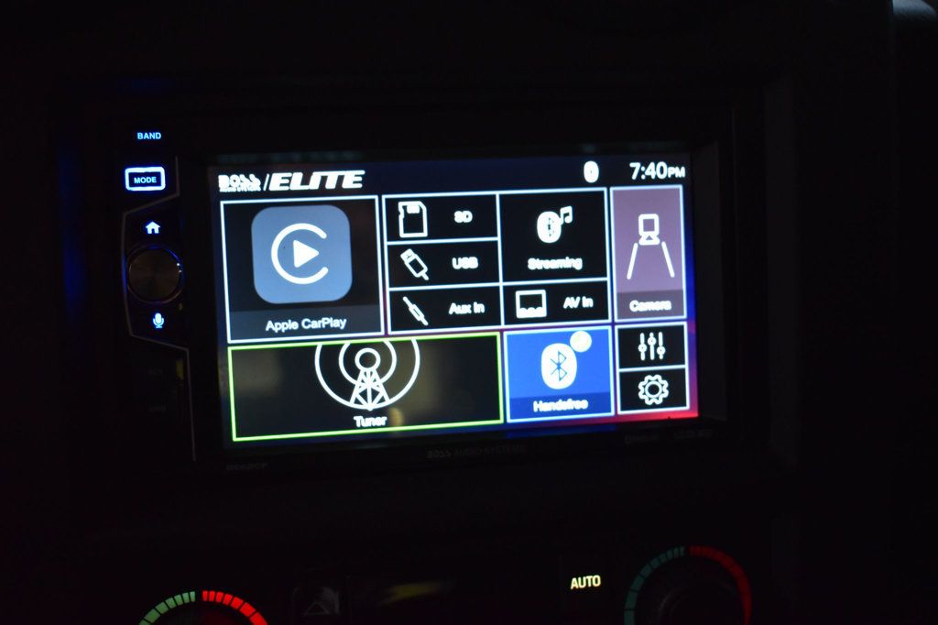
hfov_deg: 41.1
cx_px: 469
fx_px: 1250
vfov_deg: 28.1
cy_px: 312
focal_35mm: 48
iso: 1600
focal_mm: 32
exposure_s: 1/15
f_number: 5
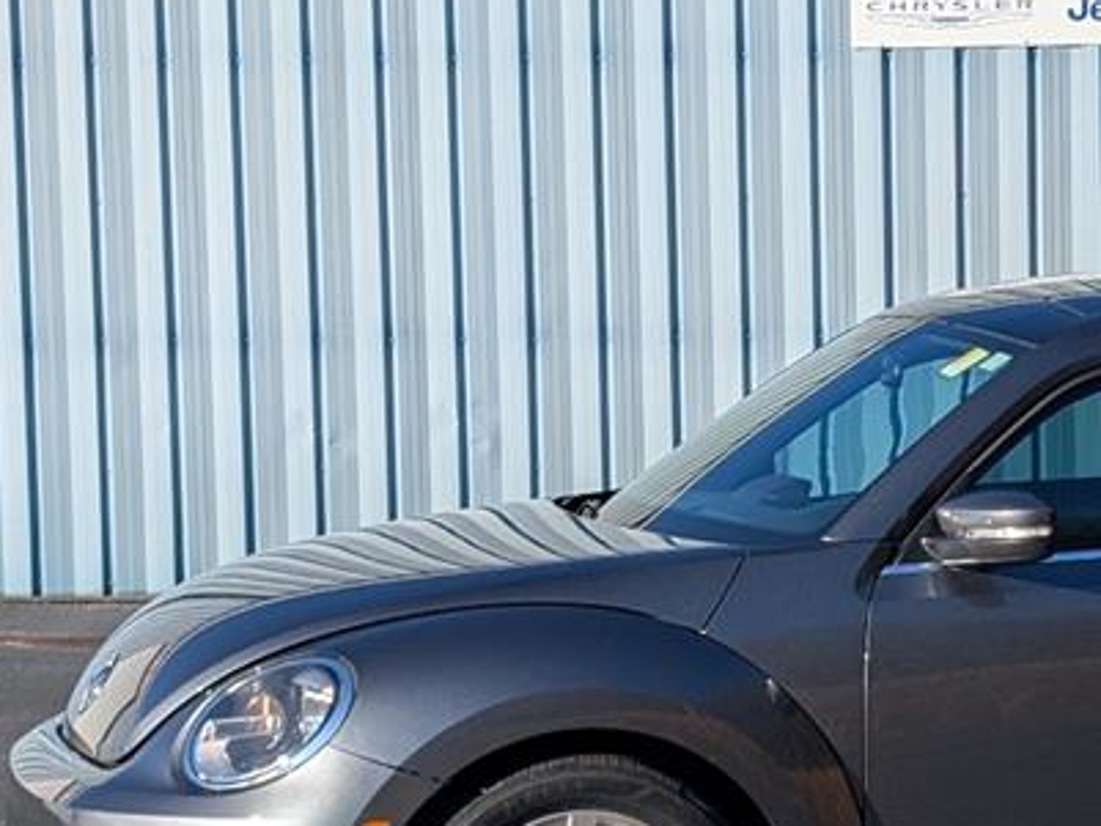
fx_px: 3977
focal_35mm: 125
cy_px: 667
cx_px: 1013
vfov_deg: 11.8
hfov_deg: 15.6
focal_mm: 6.9
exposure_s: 1/1250
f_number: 1.68
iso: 20
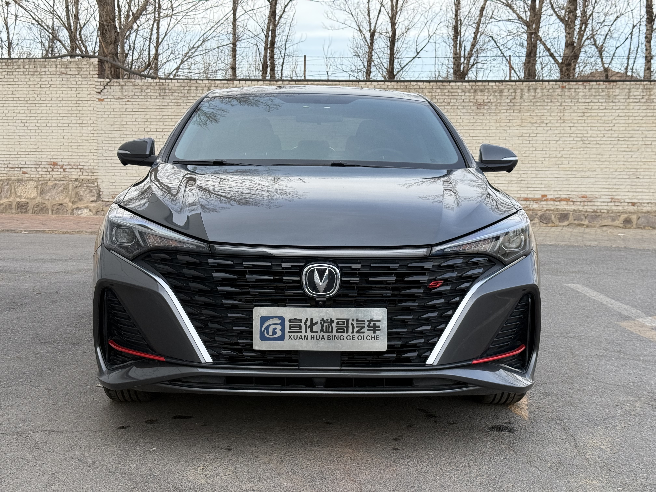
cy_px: 246
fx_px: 910
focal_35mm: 48
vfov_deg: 30.3
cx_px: 328
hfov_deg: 39.7
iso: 64
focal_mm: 6.76
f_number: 1.78
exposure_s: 1/257
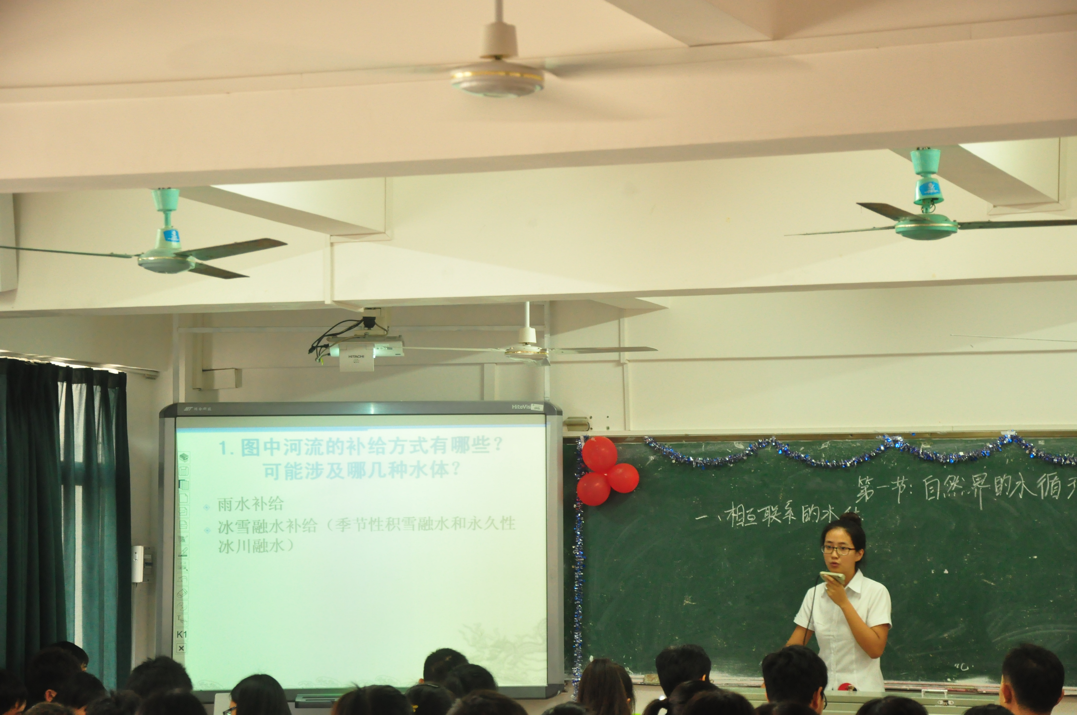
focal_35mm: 105
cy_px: 358
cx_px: 538
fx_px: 3137
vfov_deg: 13.0
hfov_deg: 19.5
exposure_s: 1/25
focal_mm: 70
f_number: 5.3
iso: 1600
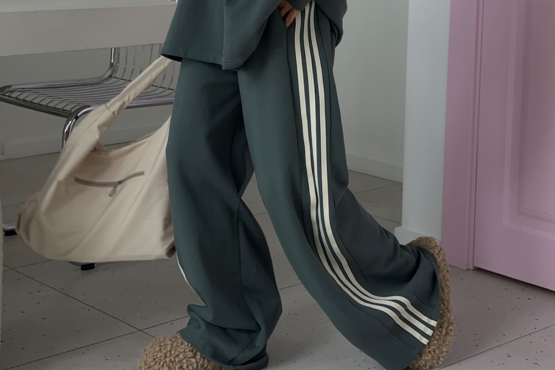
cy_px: 46
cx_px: 284
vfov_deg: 18.9
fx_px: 1094
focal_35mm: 71
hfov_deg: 28.5
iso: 80
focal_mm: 6.86
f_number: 1.78
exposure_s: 1/121
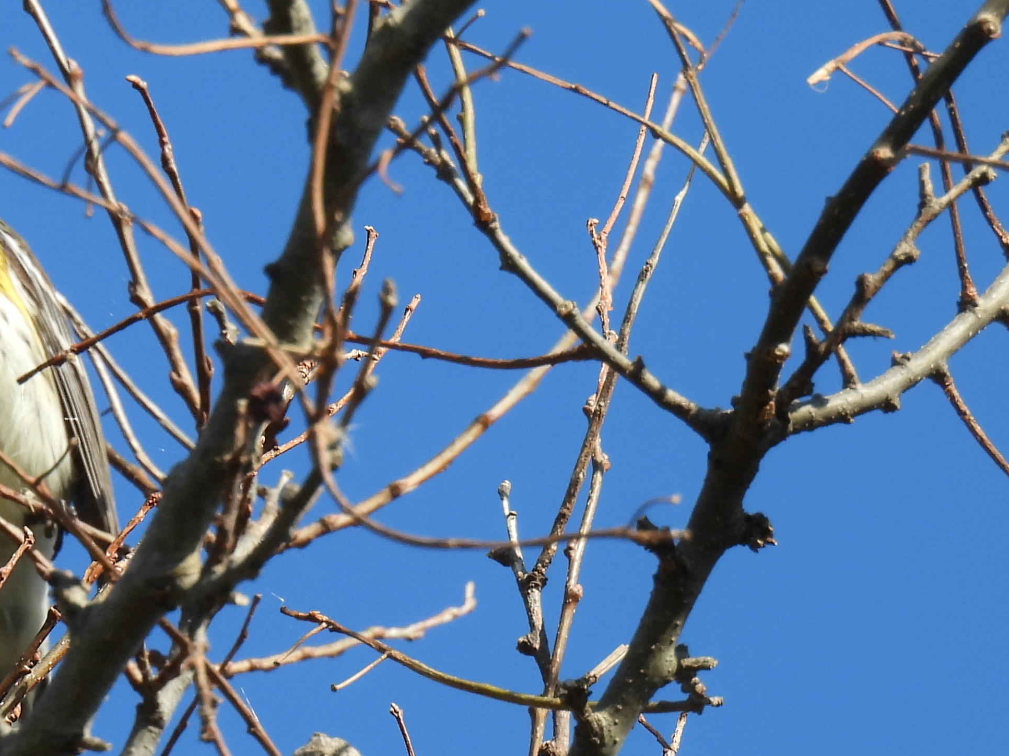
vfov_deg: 0.8
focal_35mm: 1908
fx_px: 55615
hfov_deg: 1.0
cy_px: 458
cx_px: -4
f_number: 5.6
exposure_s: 1/320
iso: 100
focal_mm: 143
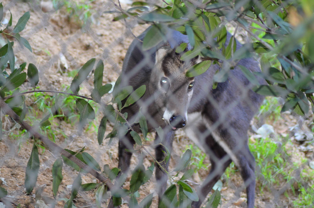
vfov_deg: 6.8
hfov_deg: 10.2
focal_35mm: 202
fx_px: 1763
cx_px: 157
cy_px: 104
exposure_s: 1/60
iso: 1000
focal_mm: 135
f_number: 4.2
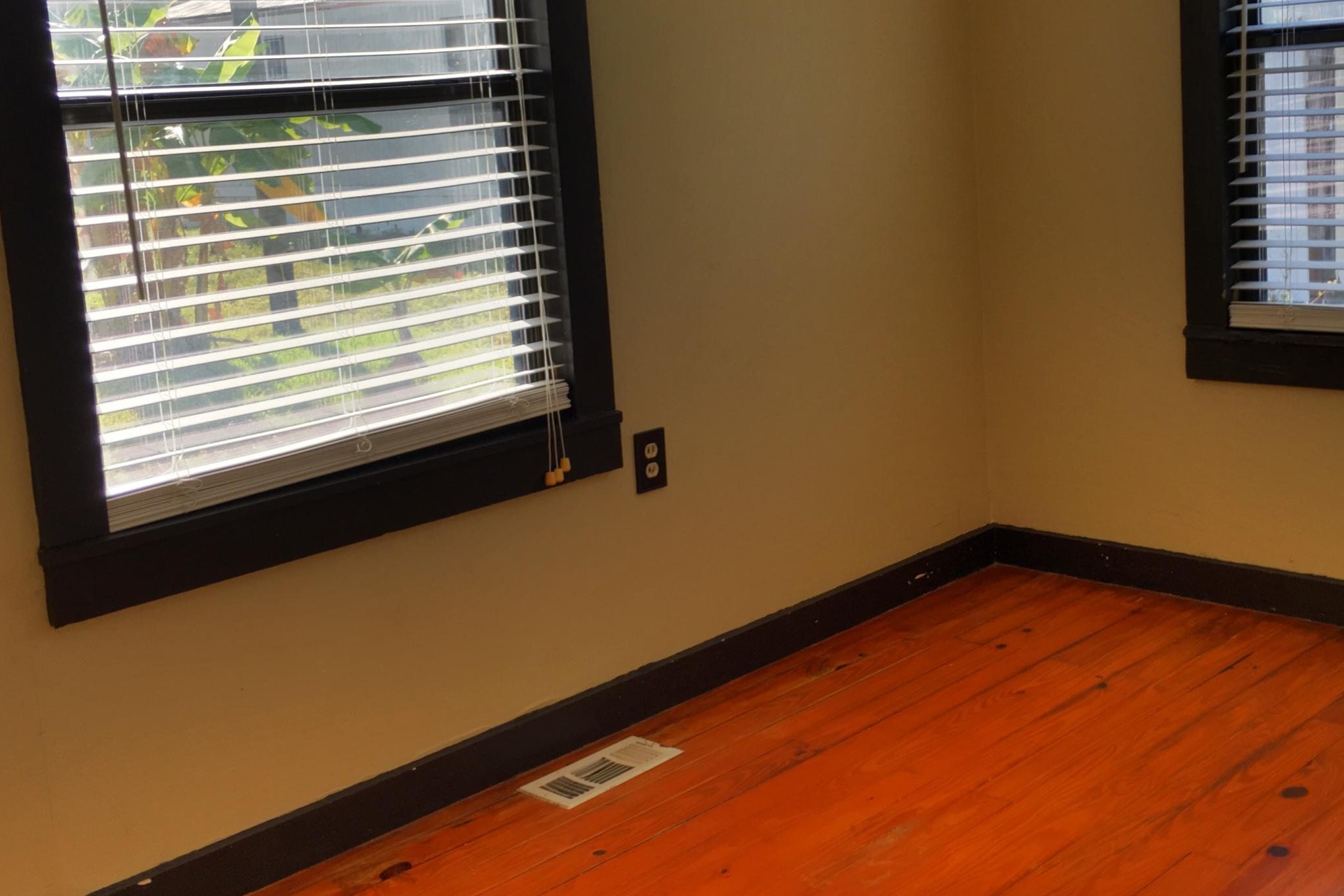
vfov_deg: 30.4
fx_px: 1643
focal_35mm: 44
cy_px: 343
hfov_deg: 44.4
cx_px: 758
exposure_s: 1/527
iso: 25
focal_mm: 4.15
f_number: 2.2
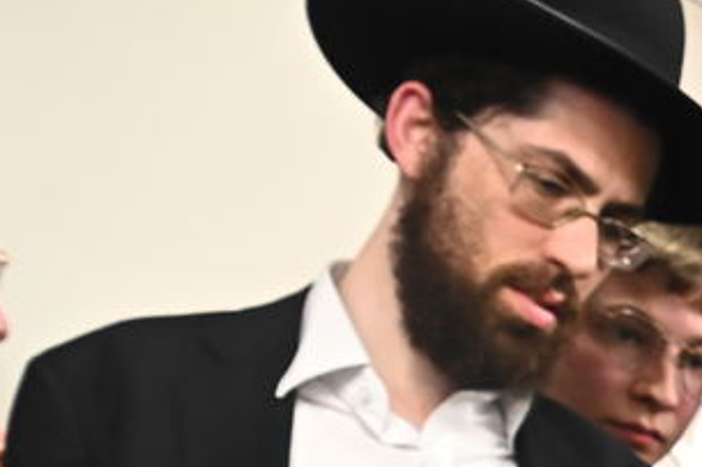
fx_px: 2144
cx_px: 1395
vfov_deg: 11.2
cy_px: 950
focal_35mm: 110
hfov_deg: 15.1
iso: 3200
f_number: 5
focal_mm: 24
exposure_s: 1/200
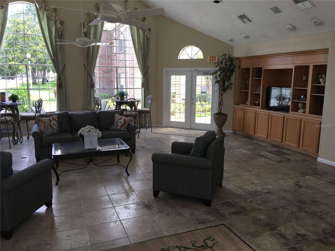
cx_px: 168
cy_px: 126
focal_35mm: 29
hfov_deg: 61.7
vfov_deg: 48.2
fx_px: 281
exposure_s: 1/120
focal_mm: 4.15
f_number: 2.2
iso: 25
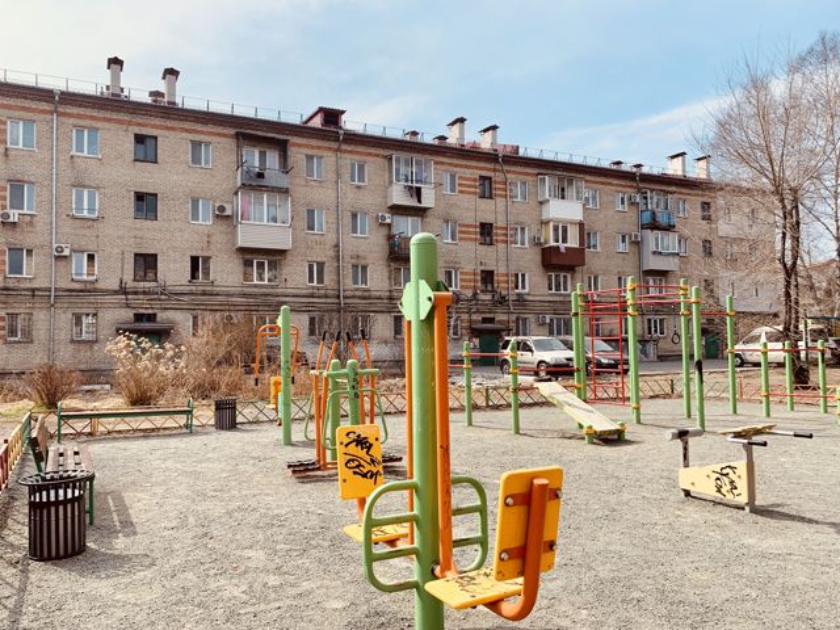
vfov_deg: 53.1
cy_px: 315
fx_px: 631
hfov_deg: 67.3
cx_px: 420
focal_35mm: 26
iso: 25
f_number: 1.8
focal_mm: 4.25
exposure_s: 1/1953
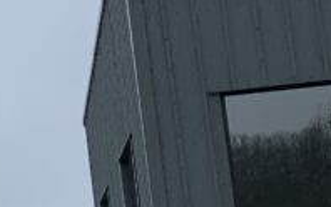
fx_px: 1435
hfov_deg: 10.8
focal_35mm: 159
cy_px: 185
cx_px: -507
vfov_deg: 8.2
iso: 16
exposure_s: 1/303
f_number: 1.8
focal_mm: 3
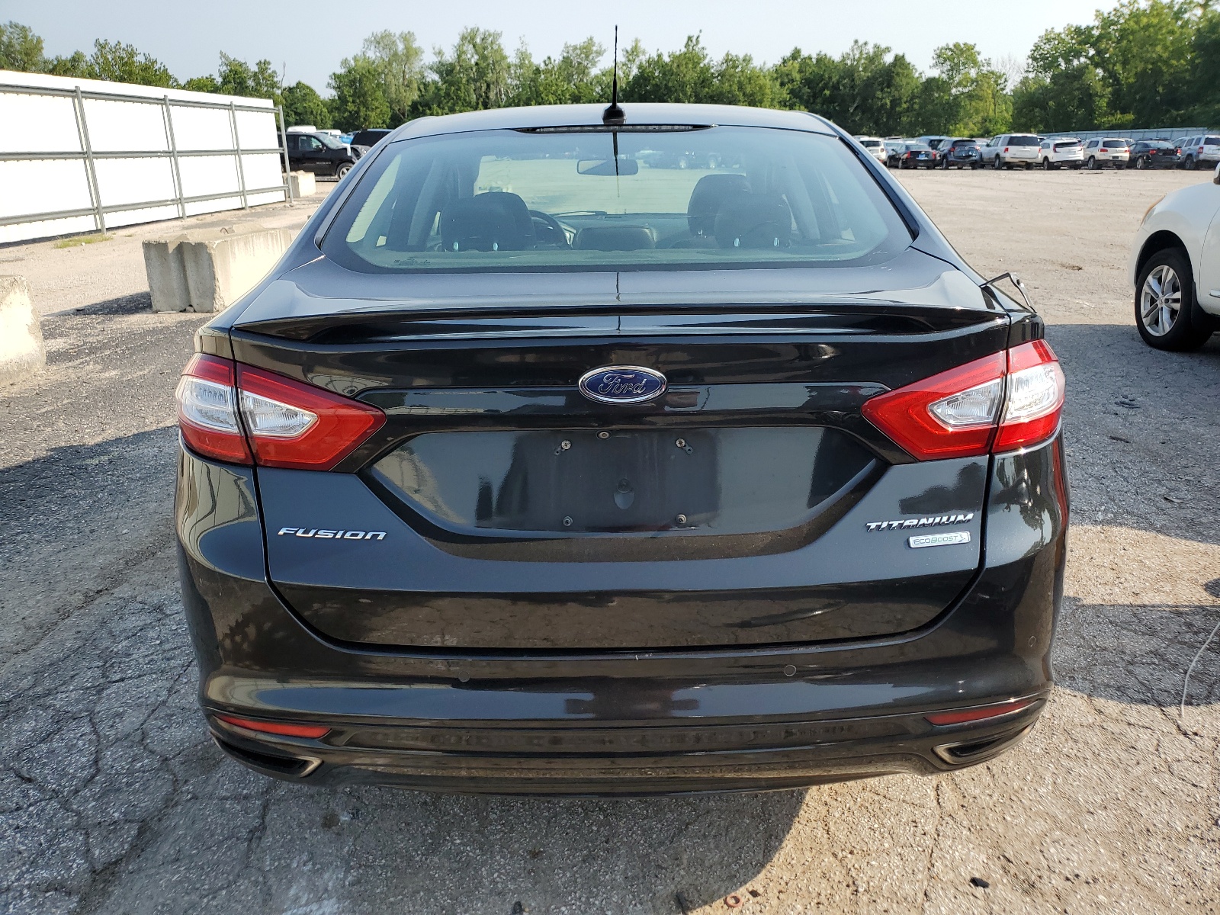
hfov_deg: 67.3
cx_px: 610
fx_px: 916
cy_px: 458
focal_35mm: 26
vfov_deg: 53.1
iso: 50
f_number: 1.5
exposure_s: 1/1667
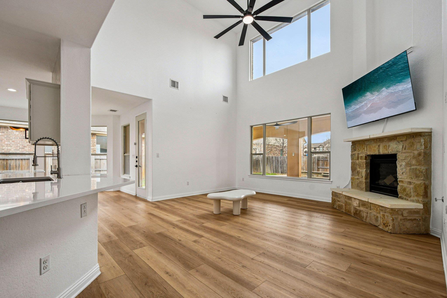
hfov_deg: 100.4
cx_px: 224
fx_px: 186
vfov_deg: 77.3
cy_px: 149
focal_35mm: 15
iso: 400
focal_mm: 10
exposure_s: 1/160
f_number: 8
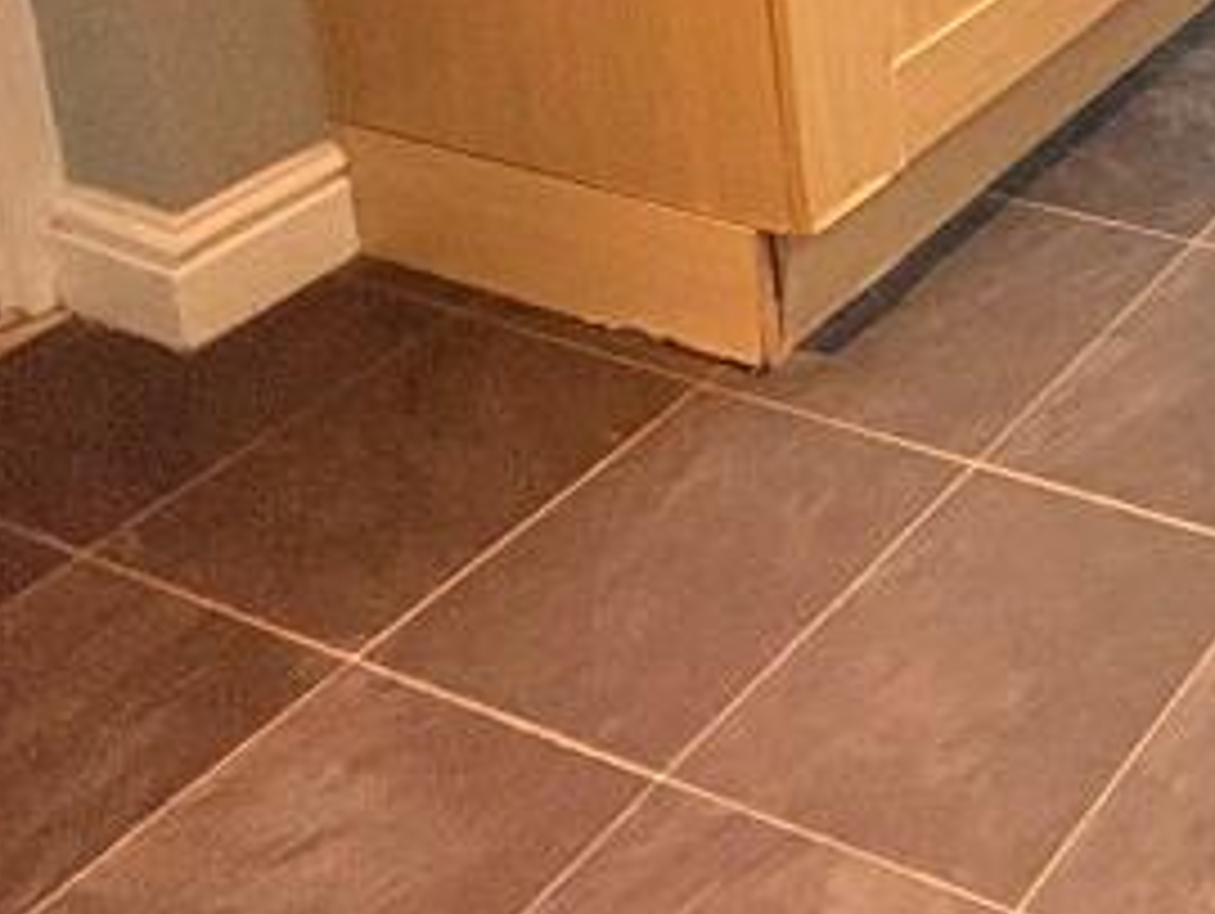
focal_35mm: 53
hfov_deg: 26.6
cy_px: -630
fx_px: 1862
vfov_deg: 21.0
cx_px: 1800
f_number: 2.2
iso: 320
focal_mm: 2.22
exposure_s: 1/50
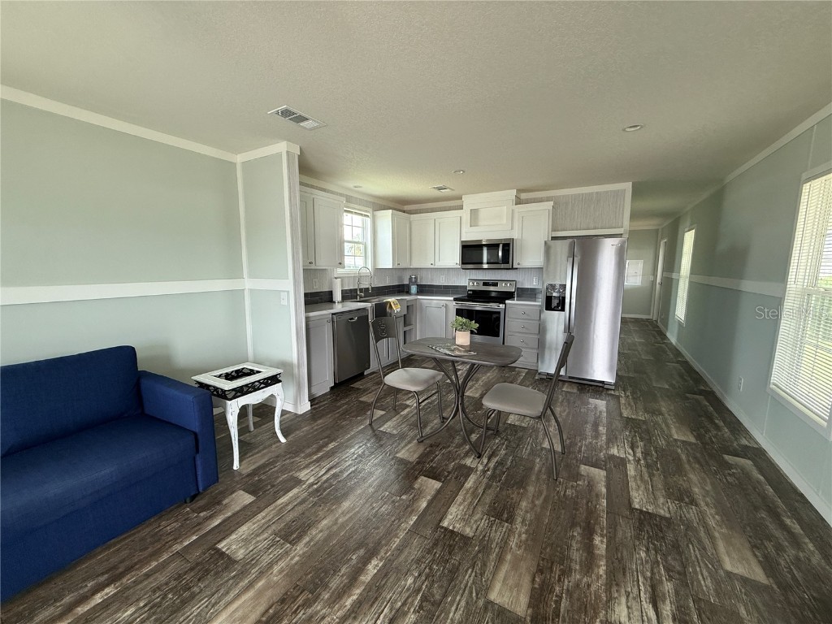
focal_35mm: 14
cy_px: 312
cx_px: 416
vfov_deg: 85.7
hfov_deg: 102.1
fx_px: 336
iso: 125
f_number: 2.2
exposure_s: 1/99
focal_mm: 2.22
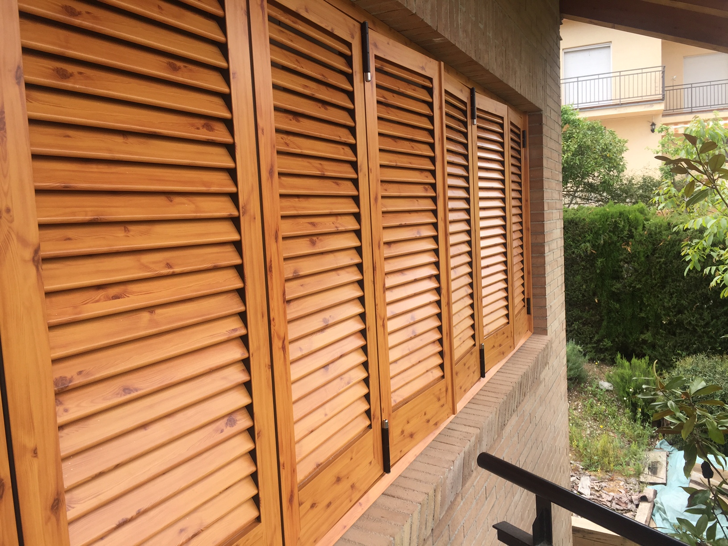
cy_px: 273
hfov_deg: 61.7
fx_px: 610
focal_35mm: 29
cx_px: 364
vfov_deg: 48.2
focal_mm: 4.15
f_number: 2.2
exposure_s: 1/237
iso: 32
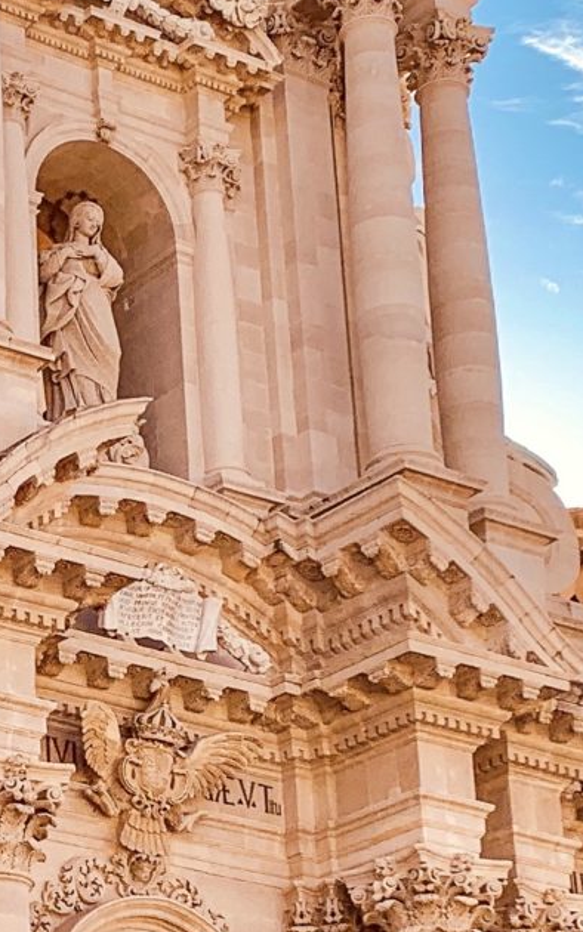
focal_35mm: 112
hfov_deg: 11.4
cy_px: 757
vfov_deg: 18.4
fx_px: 2846
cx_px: -173
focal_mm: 4.25
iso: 25
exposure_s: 1/2500
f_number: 1.8
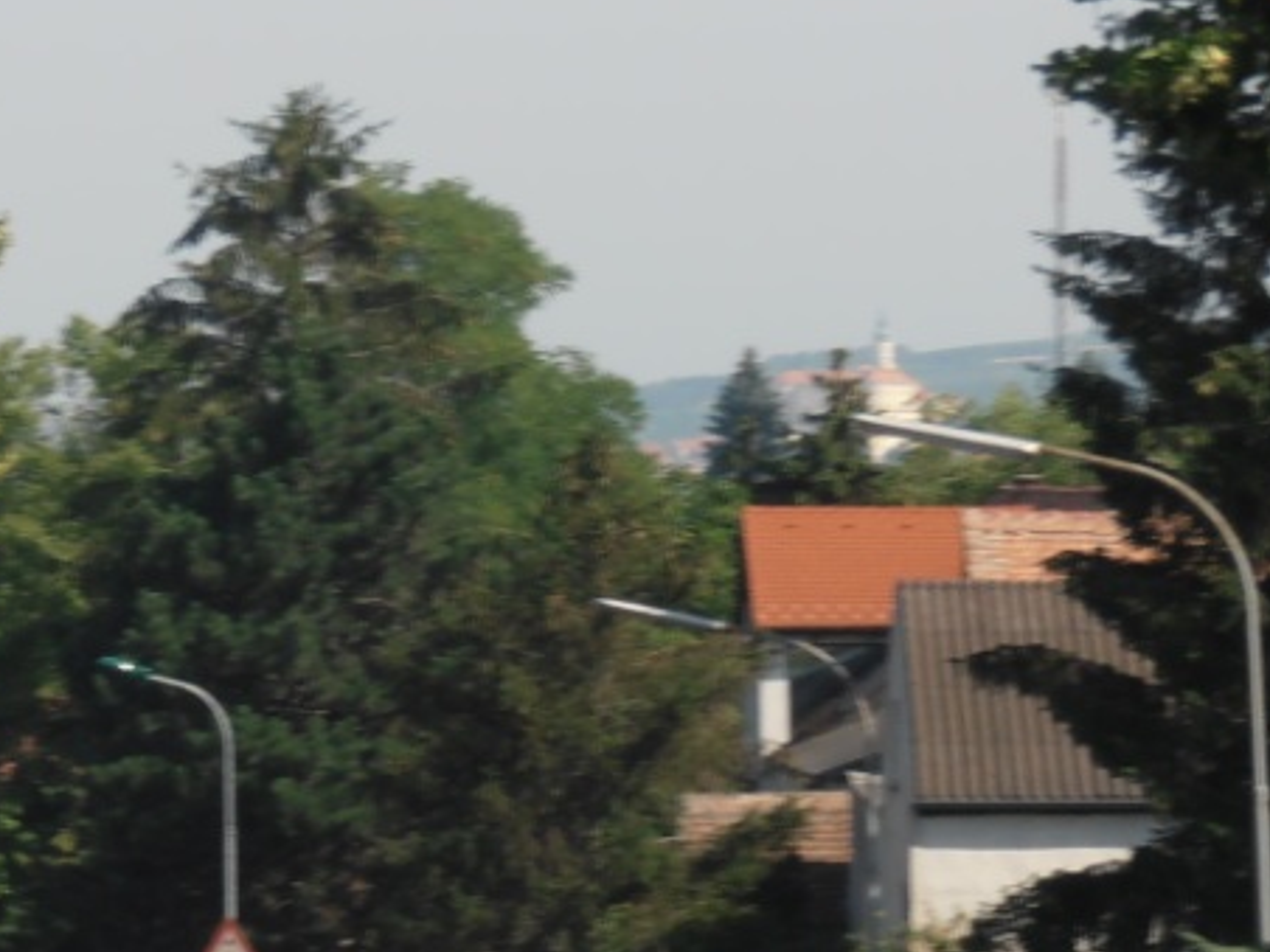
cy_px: 595
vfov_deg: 4.0
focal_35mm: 376
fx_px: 13795
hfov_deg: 5.3
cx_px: 185
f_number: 5.9
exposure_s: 1/250
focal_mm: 29.44
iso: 80
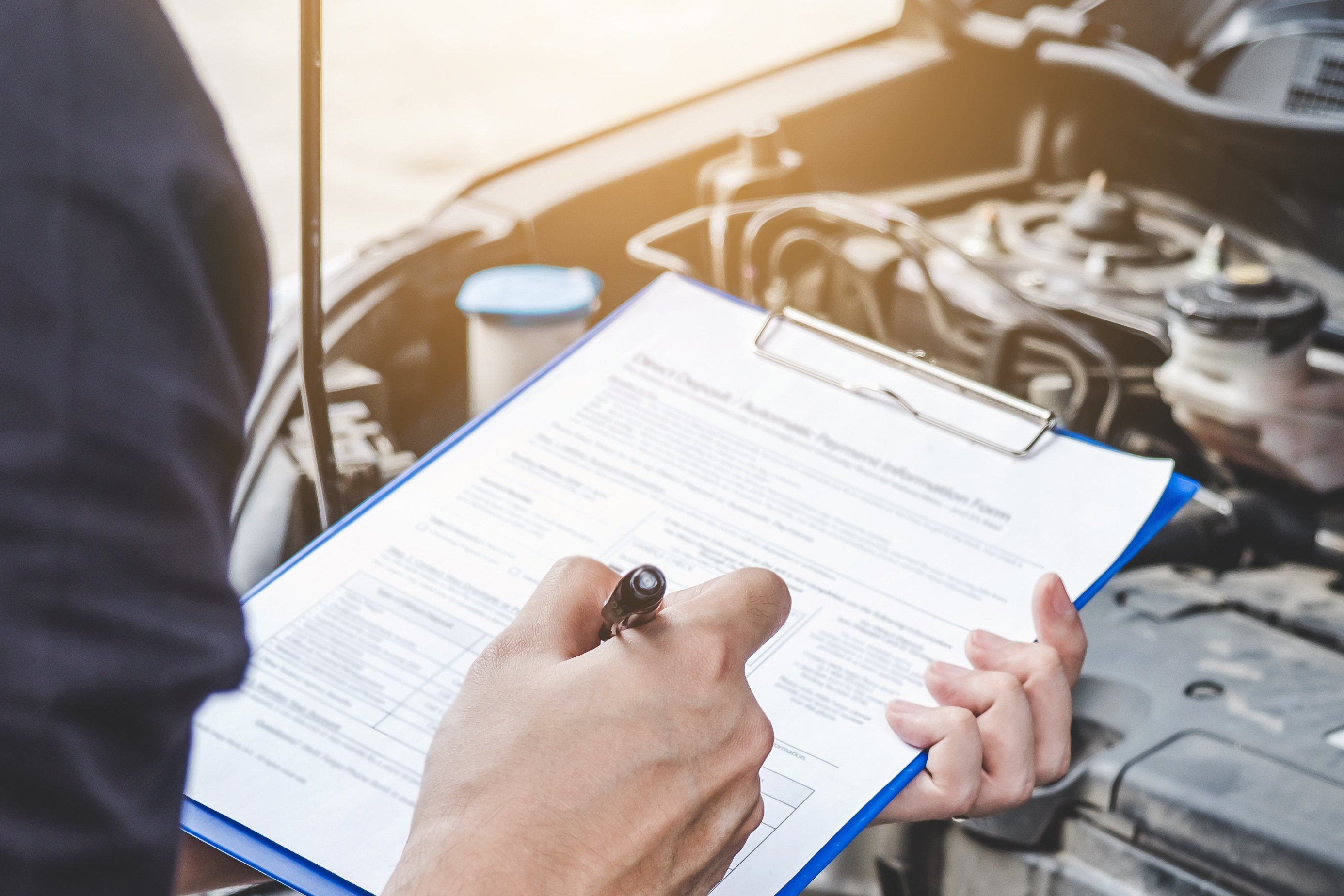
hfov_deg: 24.3
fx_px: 3098
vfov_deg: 16.3
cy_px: 753
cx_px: 922
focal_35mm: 83
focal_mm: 31.5
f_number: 3.6
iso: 320
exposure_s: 1/500
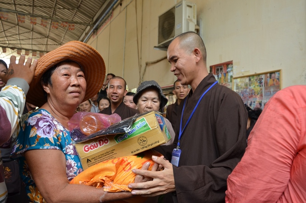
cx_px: 153
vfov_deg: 47.8
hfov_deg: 67.5
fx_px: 229
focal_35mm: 27
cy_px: 102
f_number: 5.6
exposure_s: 1/125
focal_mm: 18
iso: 640
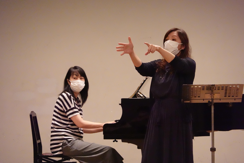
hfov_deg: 10.3
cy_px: 82
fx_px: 1355
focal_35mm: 200
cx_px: 122
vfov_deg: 6.9
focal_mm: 72
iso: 6400
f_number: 4.5
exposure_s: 1/60
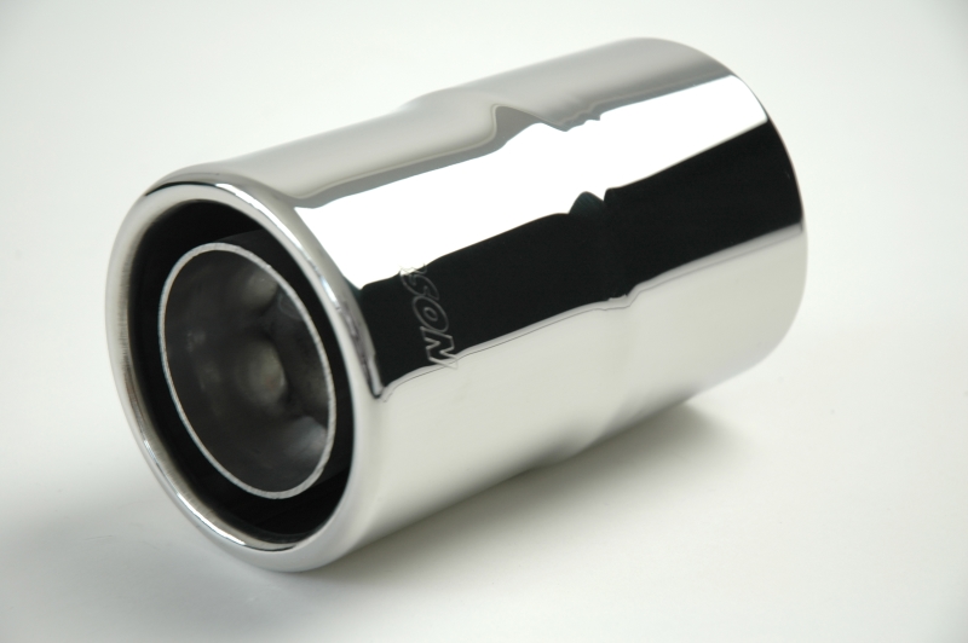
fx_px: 2499
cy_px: 322
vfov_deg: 14.7
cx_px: 484
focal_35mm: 93
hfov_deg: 21.9
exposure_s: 1/10
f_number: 4.5
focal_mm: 62
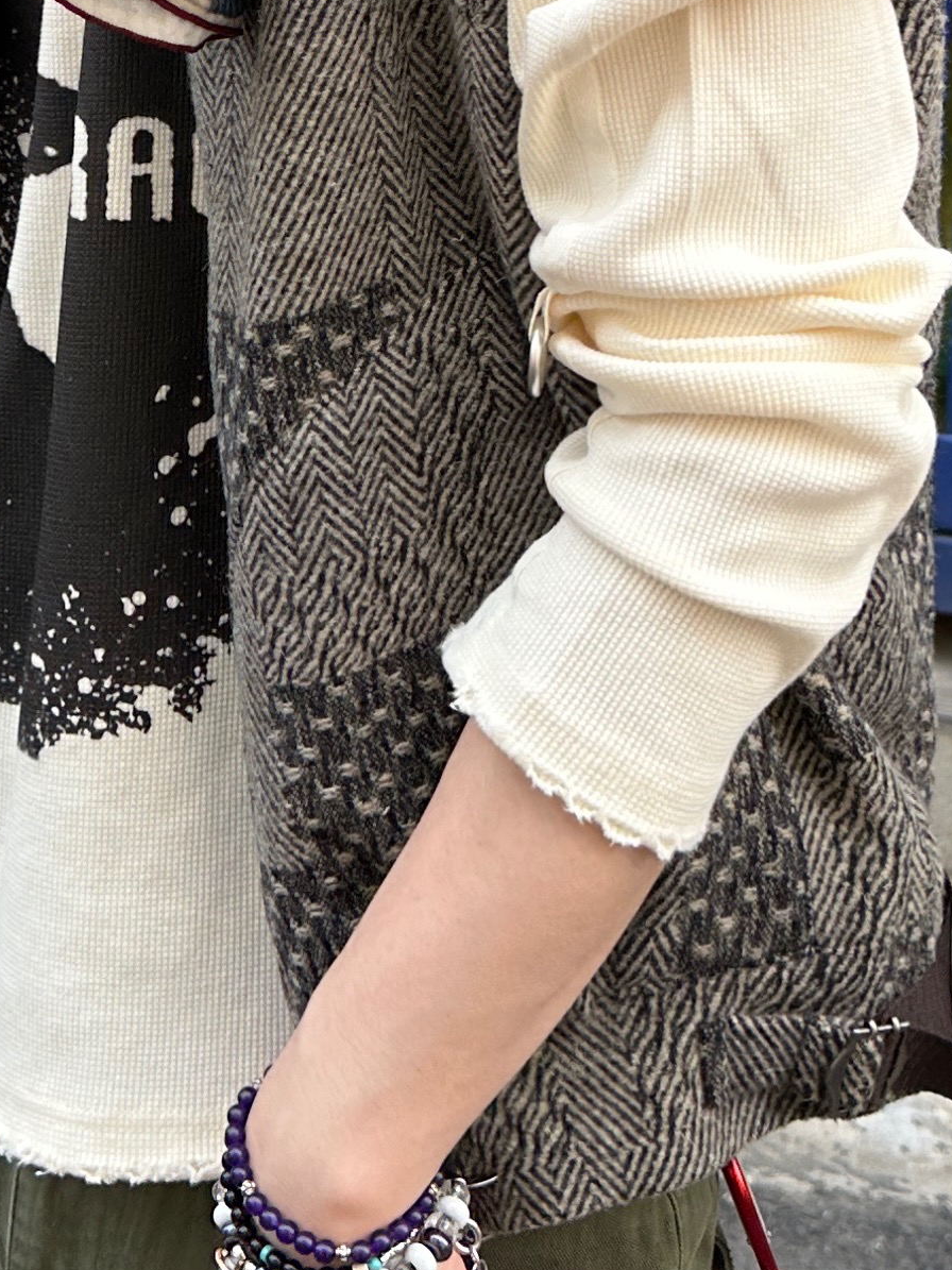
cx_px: 354
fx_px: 2971
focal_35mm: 81
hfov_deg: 18.2
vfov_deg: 22.8
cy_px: -109
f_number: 1.78
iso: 80
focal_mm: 6.86
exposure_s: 1/414
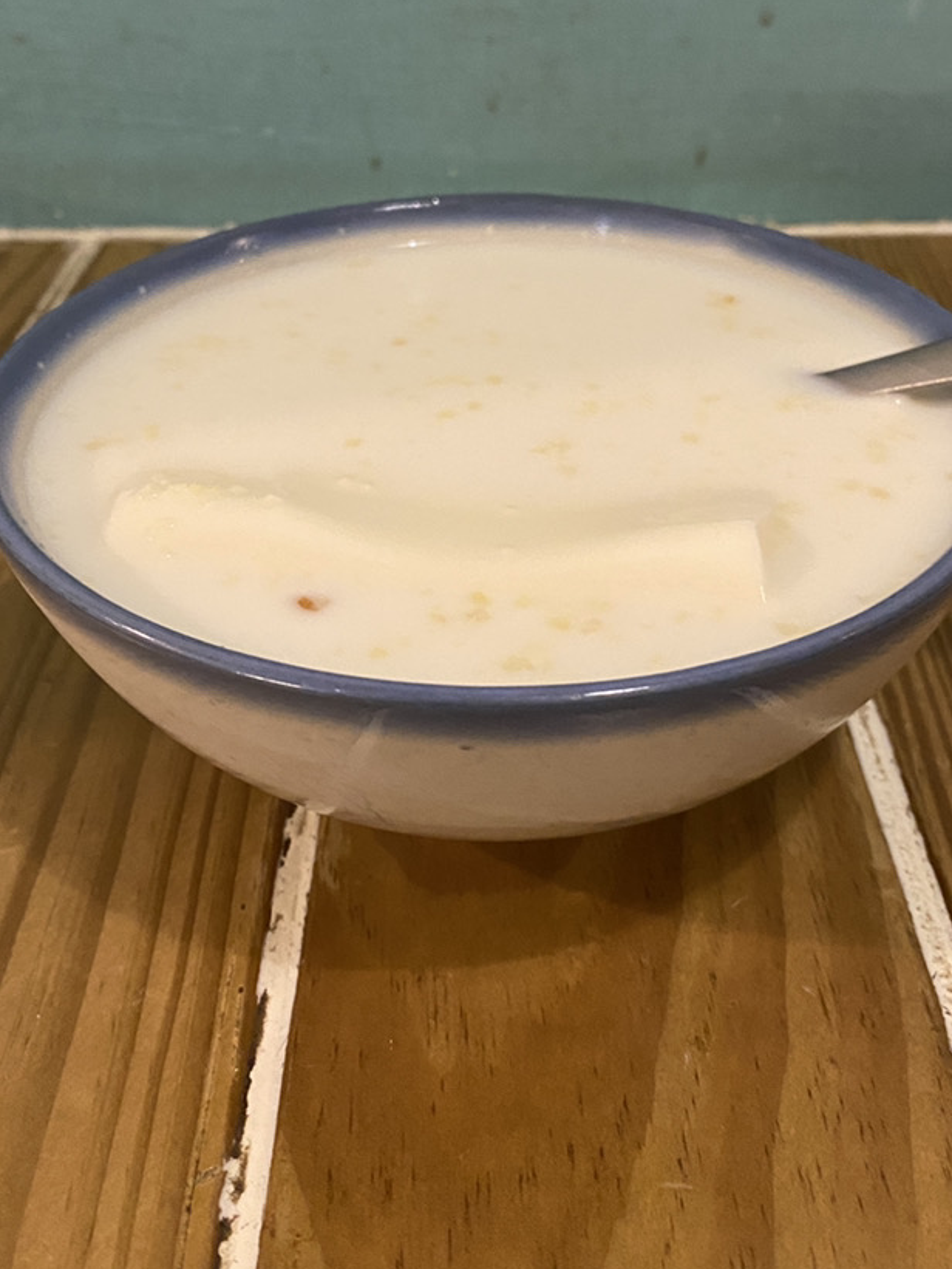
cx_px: 498
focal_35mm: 38
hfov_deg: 37.7
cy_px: 425
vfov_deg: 48.2
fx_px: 1393
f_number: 1.8
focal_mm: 4.25
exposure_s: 1/60
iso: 500
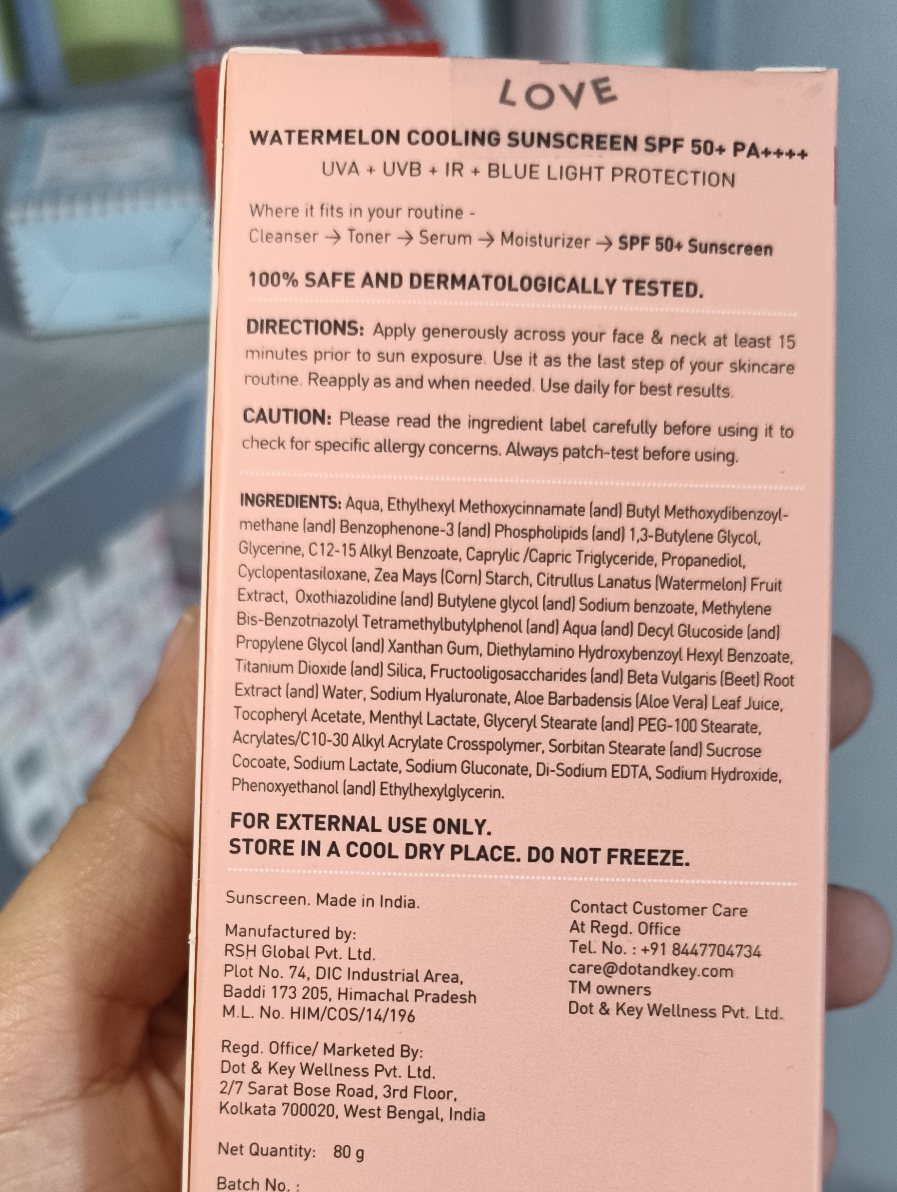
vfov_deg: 44.6
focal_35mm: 40
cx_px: 445
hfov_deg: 36.0
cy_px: 944
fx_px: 1379
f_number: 1.87
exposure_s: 1/50
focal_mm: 5.56
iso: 1362
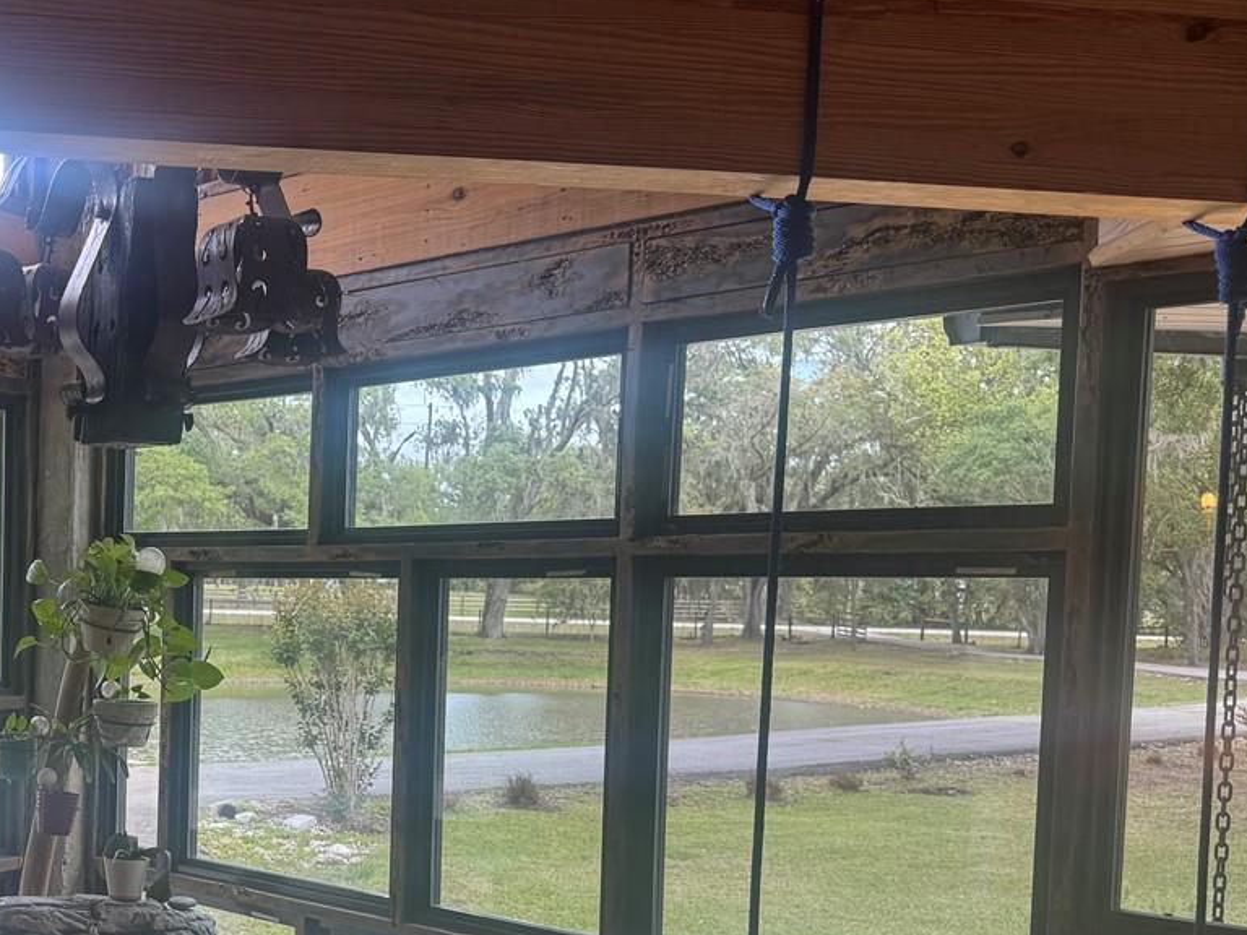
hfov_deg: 36.0
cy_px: 703
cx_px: 141
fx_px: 1801
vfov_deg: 28.7
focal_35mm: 50
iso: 64
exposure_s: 1/120
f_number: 1.78
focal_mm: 6.76
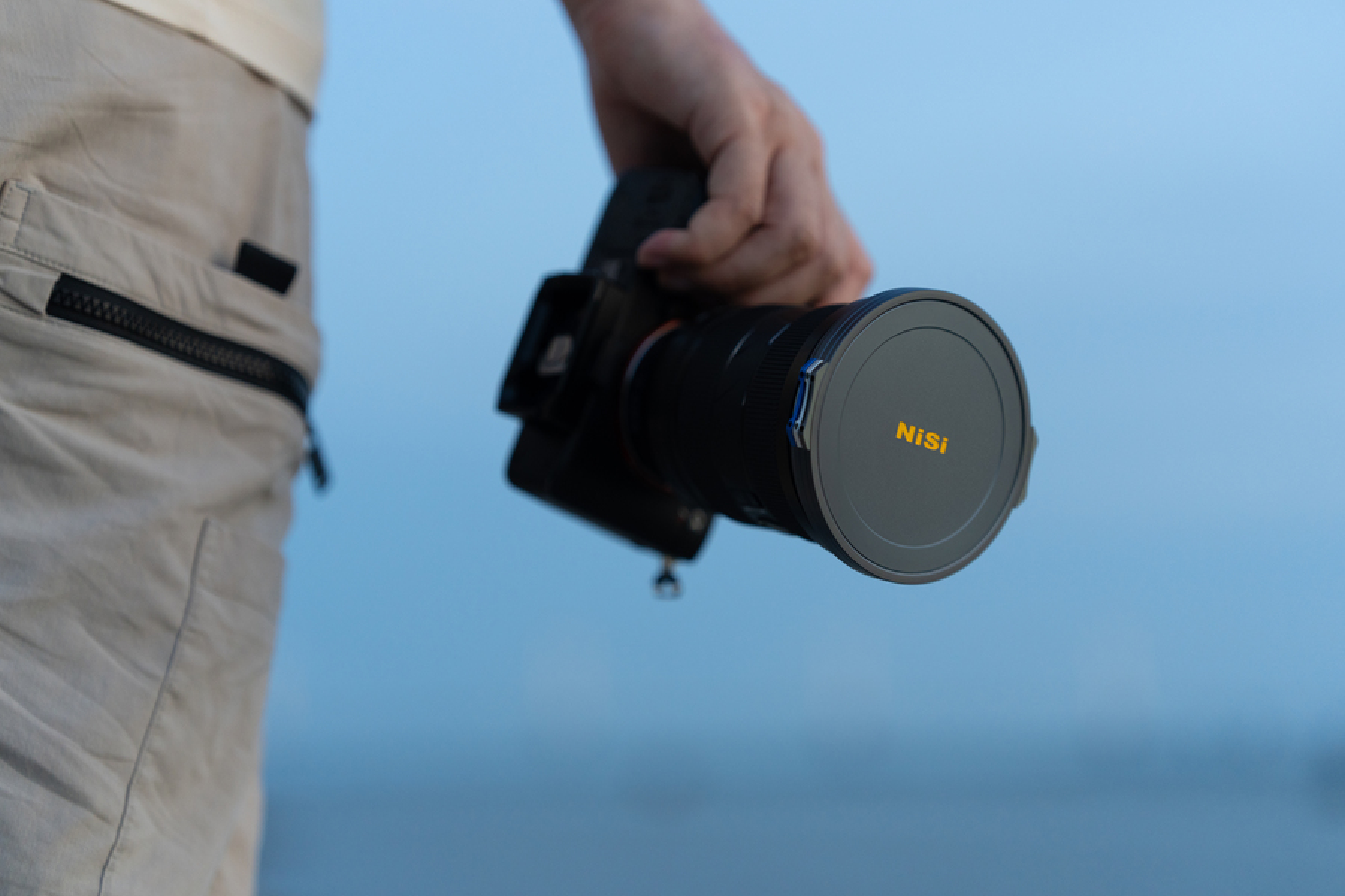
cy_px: 448
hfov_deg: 31.0
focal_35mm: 65
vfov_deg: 20.9
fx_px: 2428
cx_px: 672
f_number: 2
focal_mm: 65
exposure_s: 1/100
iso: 1000
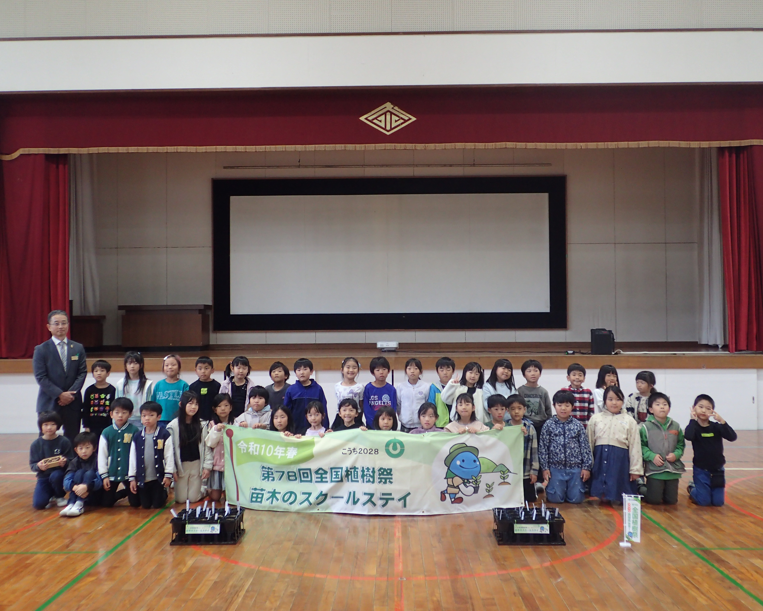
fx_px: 768
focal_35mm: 34
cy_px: 305
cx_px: 379
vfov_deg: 43.4
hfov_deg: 52.8
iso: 200
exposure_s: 1/60
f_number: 2.4
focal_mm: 5.87
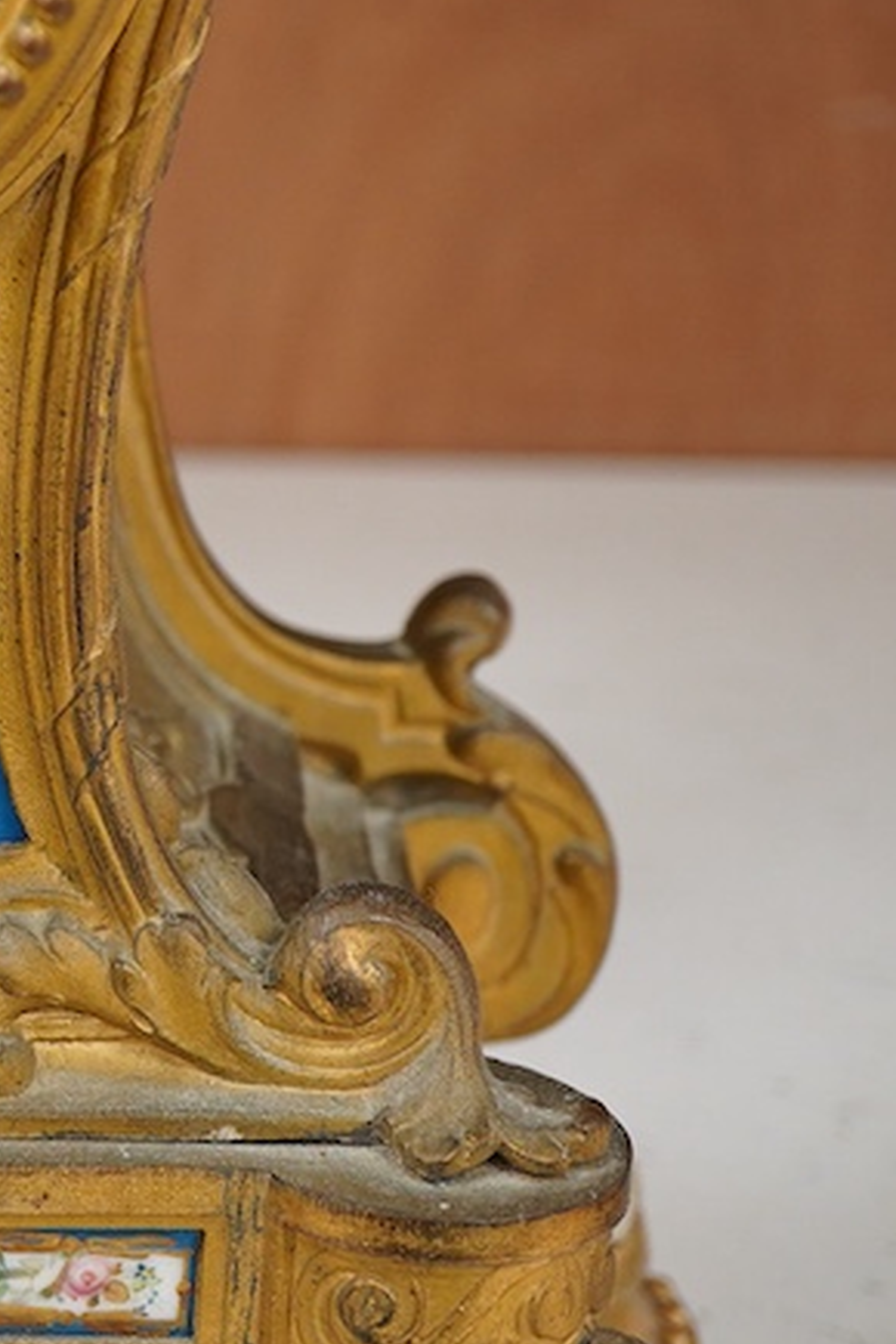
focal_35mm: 93
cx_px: -429
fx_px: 3472
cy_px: 522
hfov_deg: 13.8
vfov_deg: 21.9
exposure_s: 1/125
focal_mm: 30
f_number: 7.1
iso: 1250
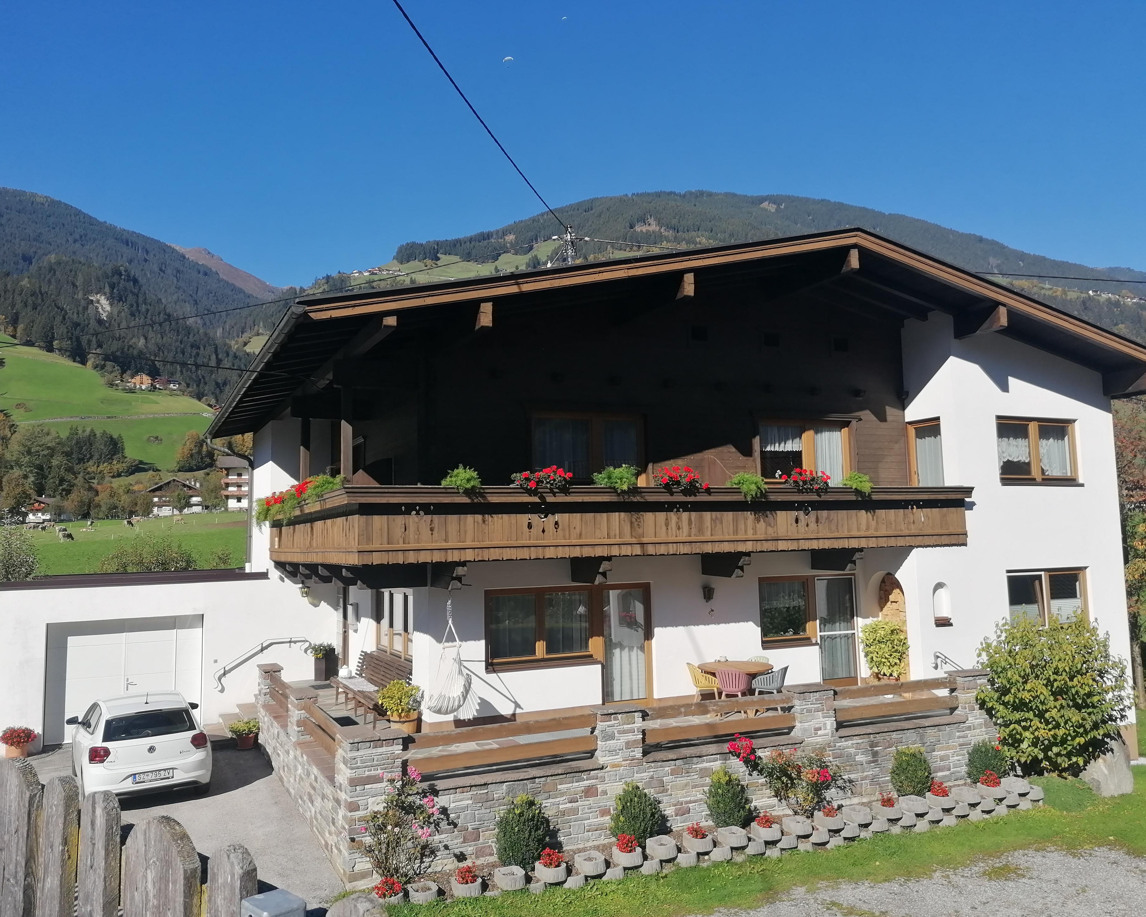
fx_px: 984
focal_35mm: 29
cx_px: 597
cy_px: 447
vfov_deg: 50.0
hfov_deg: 60.4
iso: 50
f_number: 1.8
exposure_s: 1/2000
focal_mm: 4.75
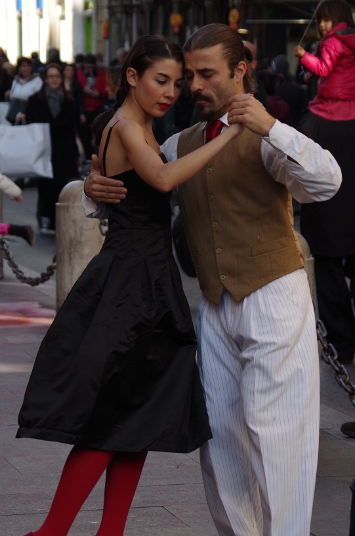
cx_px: 139
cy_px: 308
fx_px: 2957
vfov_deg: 10.4
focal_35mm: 199
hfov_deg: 6.9
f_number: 5.6
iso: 200
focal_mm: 87.5
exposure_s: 1/250
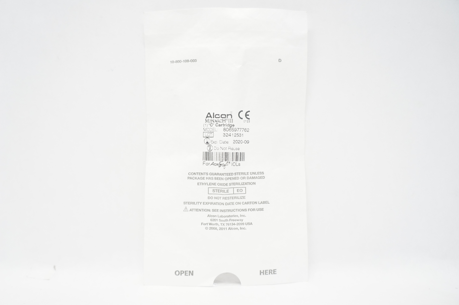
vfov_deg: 47.8
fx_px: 344
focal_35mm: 27
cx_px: 230
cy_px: 152
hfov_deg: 67.4
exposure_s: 1/80
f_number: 5
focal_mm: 18
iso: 800
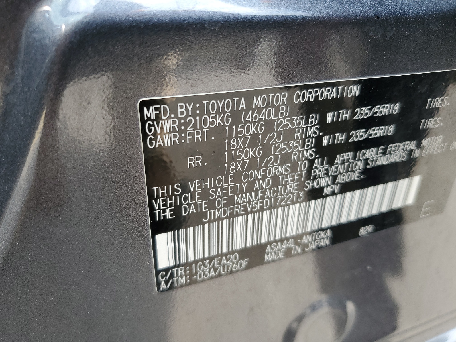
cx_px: 228
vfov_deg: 53.1
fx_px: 343
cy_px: 171
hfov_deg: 67.3
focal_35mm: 26
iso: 50
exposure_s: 1/196
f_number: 1.5
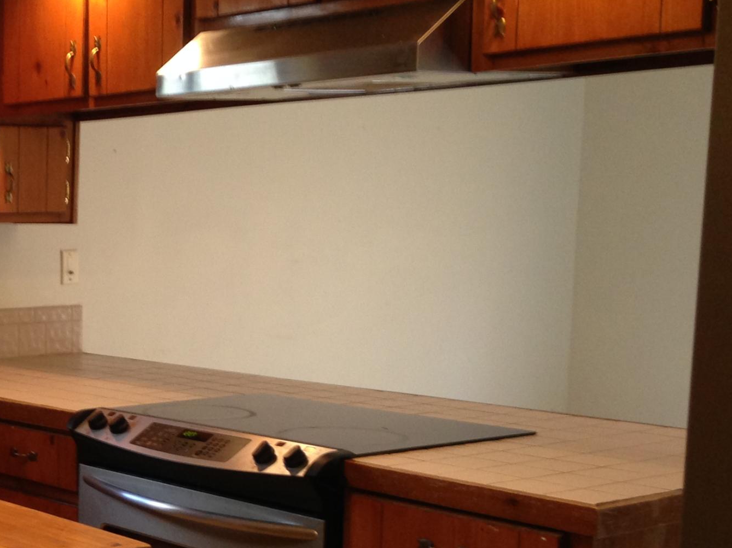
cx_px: -67
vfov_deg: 19.8
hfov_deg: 24.6
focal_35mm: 74
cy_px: 403
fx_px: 1565
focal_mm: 4.12
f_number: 2.4
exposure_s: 1/20
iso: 100
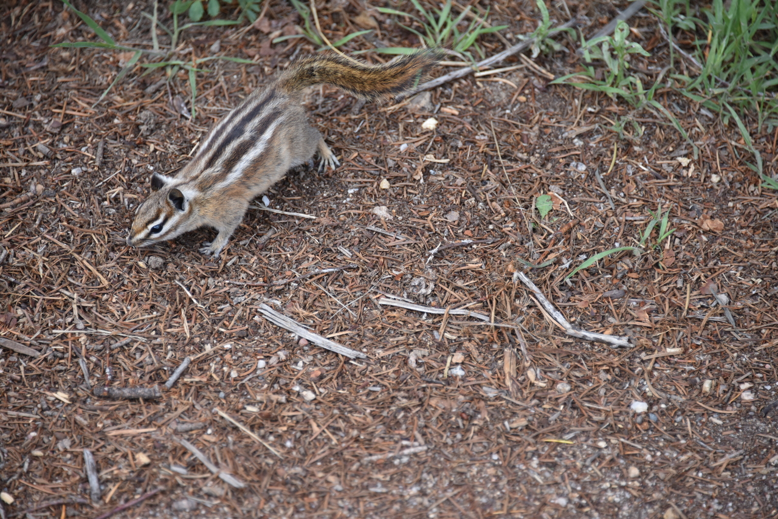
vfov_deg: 4.6
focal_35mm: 300
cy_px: 260
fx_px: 6484
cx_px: 389
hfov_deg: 6.9
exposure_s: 1/640
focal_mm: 300
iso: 640
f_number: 5.6
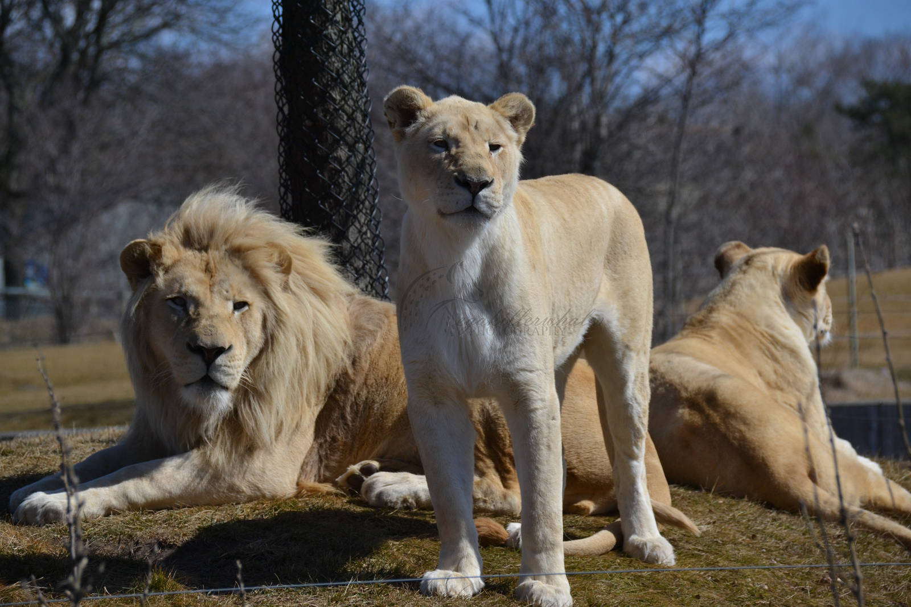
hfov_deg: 9.5
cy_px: 304
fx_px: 5504
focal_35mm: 218
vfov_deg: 6.3
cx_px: 456
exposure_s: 1/2000
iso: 360
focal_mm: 145
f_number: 7.1
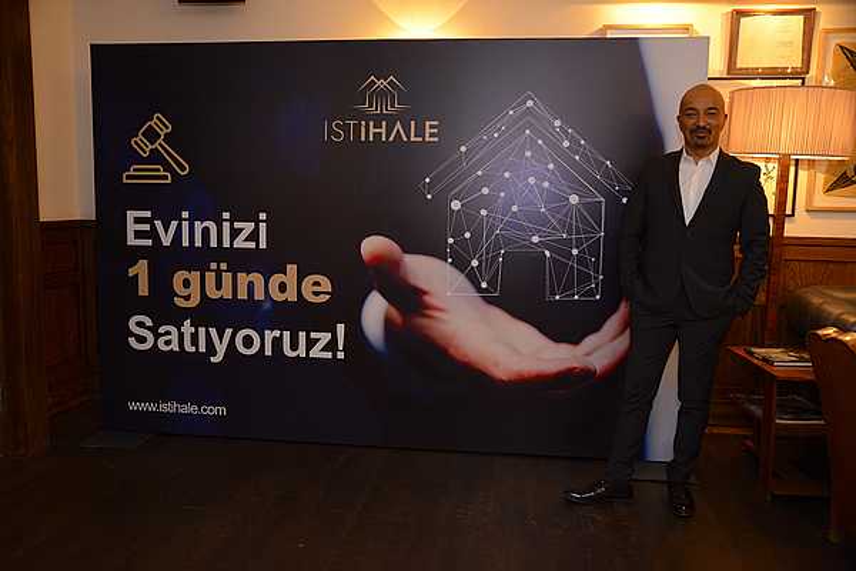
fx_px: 761
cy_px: 286
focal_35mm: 32
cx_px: 428
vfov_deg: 41.1
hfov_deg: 58.7
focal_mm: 32
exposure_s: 1/80
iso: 2500
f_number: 3.5
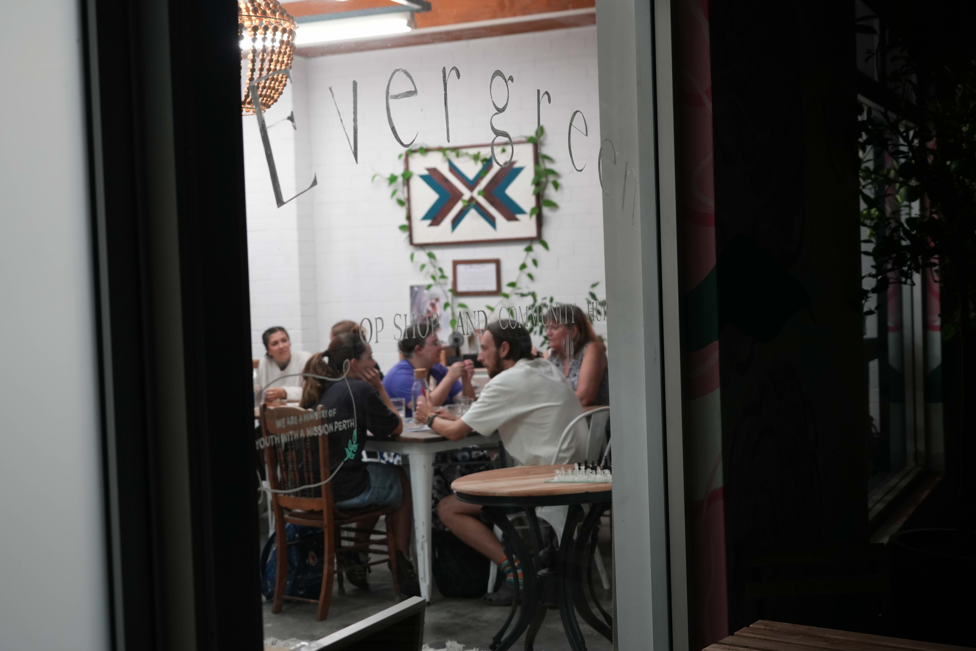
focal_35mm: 49
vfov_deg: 27.5
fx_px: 1328
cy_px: 326
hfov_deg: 40.3
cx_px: 488
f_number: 4.5
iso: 1250
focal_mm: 49
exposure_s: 1/50
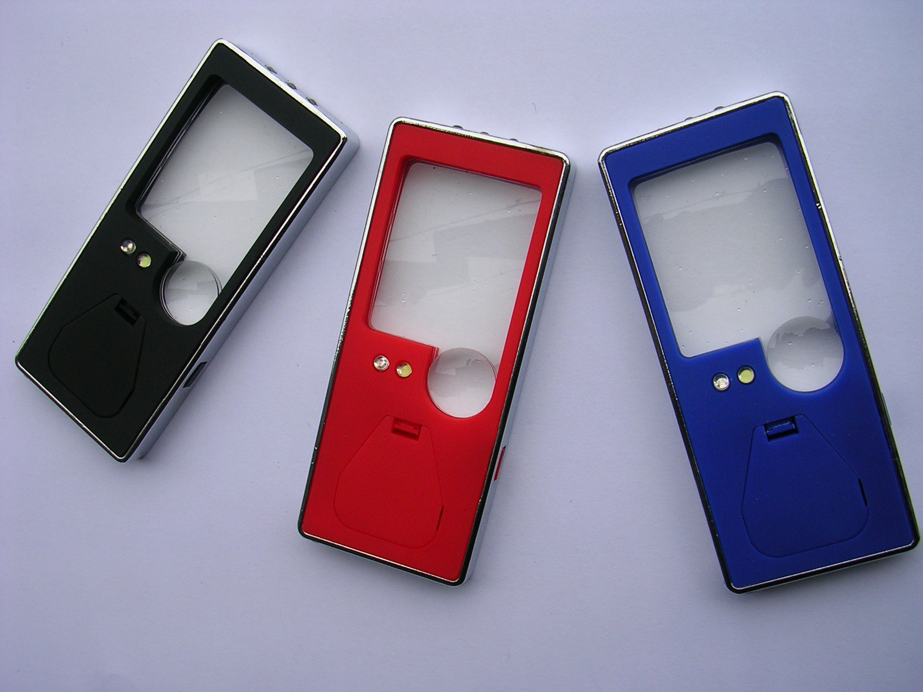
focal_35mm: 38
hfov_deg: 49.0
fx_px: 1013
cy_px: 346
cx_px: 462
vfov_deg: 37.7
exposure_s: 1/488
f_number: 2.8
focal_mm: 5.8
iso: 50
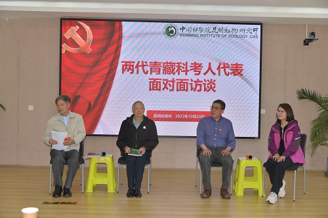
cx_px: 164
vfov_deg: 33.4
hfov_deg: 48.5
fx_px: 364
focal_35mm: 40
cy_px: 109
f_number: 4
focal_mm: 40
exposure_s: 1/60
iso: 125
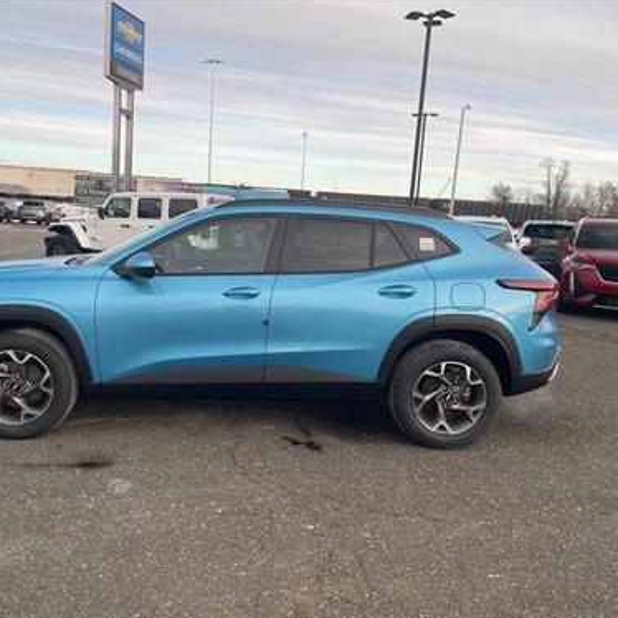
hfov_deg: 52.3
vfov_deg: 52.5
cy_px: 307
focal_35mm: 31
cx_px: 254
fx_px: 626
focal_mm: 4.2
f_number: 1.6
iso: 32
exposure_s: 1/228
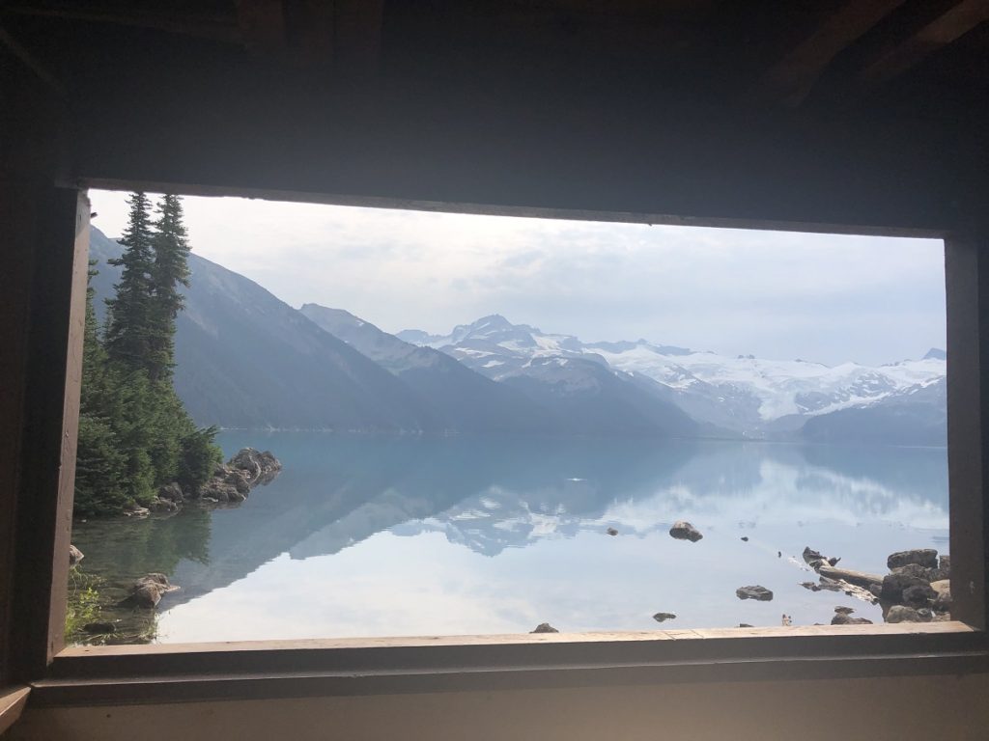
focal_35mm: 28
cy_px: 370
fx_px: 800
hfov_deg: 63.4
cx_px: 494
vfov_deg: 49.7
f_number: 1.8
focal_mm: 3.99
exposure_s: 1/3040
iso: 20
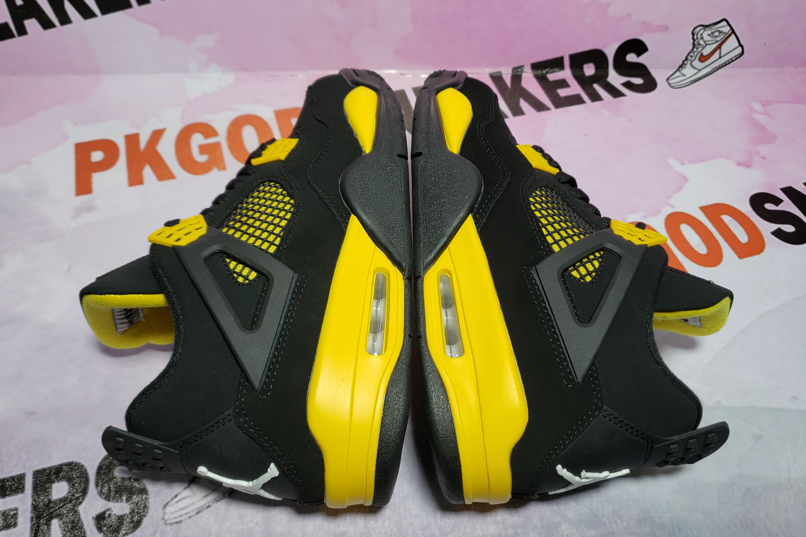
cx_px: 394
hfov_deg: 65.5
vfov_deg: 46.4
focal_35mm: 28
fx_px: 627
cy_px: 265
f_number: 1.5
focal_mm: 4.3
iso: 50
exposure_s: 1/377
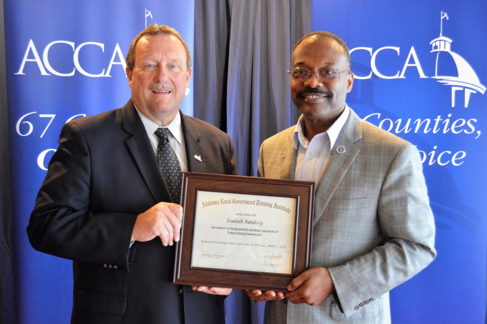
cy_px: 162
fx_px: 527
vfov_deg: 34.2
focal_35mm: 39
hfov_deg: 49.6
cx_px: 244
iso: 3200
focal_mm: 26
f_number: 4
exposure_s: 1/60
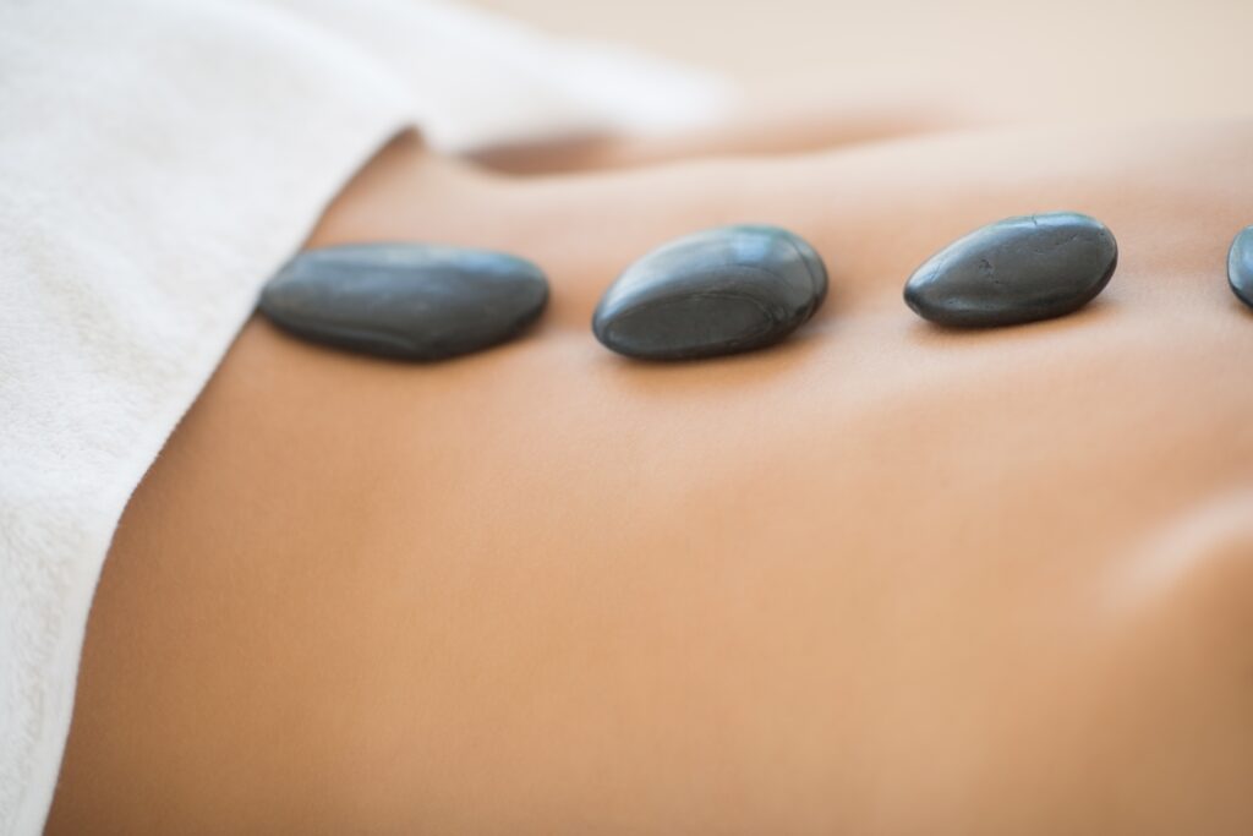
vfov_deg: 16.1
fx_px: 2959
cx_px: 626
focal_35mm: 85
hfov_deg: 23.9
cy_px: 418
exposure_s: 1/400
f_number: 2
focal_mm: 85
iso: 200
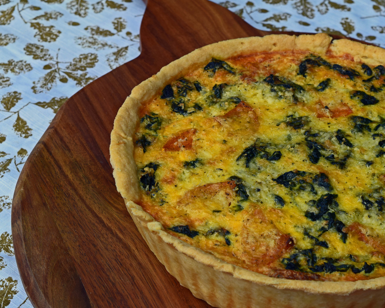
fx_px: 1066
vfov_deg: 16.4
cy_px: 154
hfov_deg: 20.5
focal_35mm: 94
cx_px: 212
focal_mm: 55
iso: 400
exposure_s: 1/320
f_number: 10
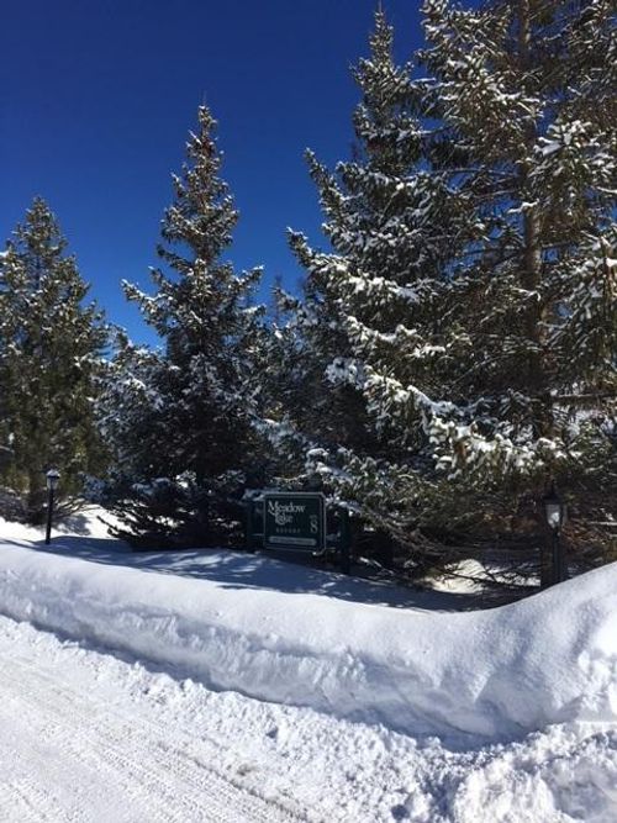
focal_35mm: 29
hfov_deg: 48.2
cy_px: 412
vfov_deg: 61.7
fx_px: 689
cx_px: 308
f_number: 2.2
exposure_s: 1/3497
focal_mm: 4.15
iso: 25
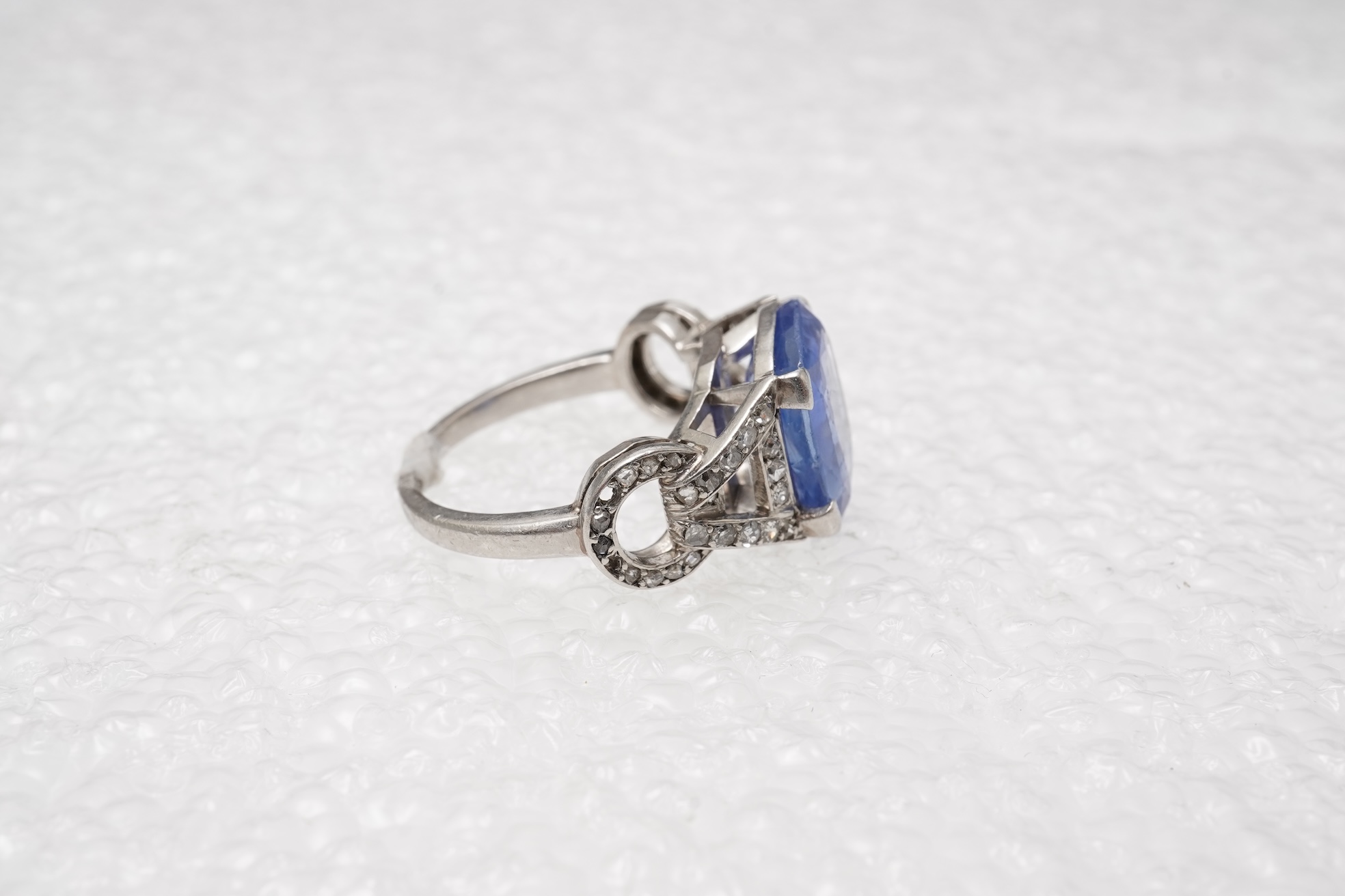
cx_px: 672
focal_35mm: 45
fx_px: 1681
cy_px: 448
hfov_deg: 43.6
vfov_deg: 29.9
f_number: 22
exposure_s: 1/125
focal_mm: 30
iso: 250
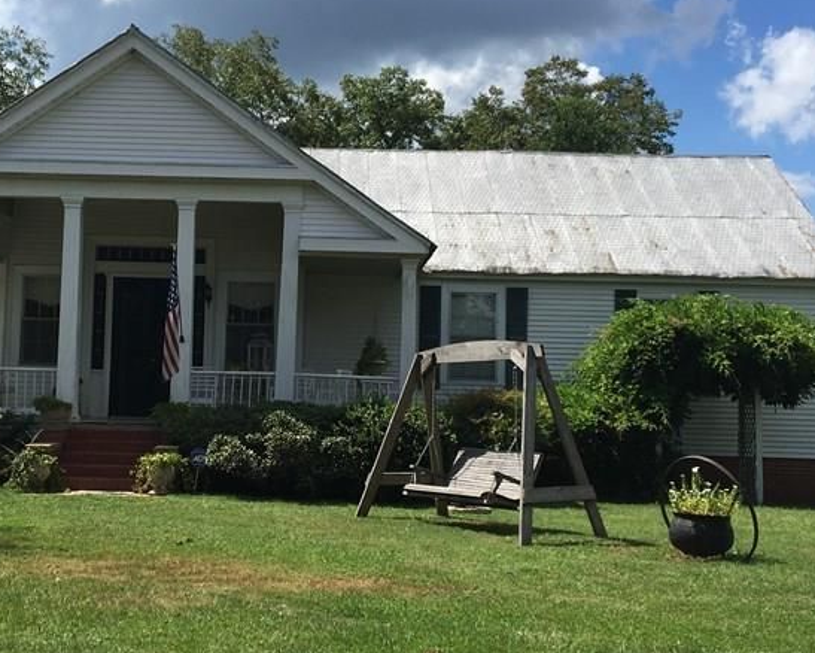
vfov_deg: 28.6
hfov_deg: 35.2
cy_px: 324
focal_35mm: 53
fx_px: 1279
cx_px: 310
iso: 25
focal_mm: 4.15
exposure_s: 1/2262
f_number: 2.2
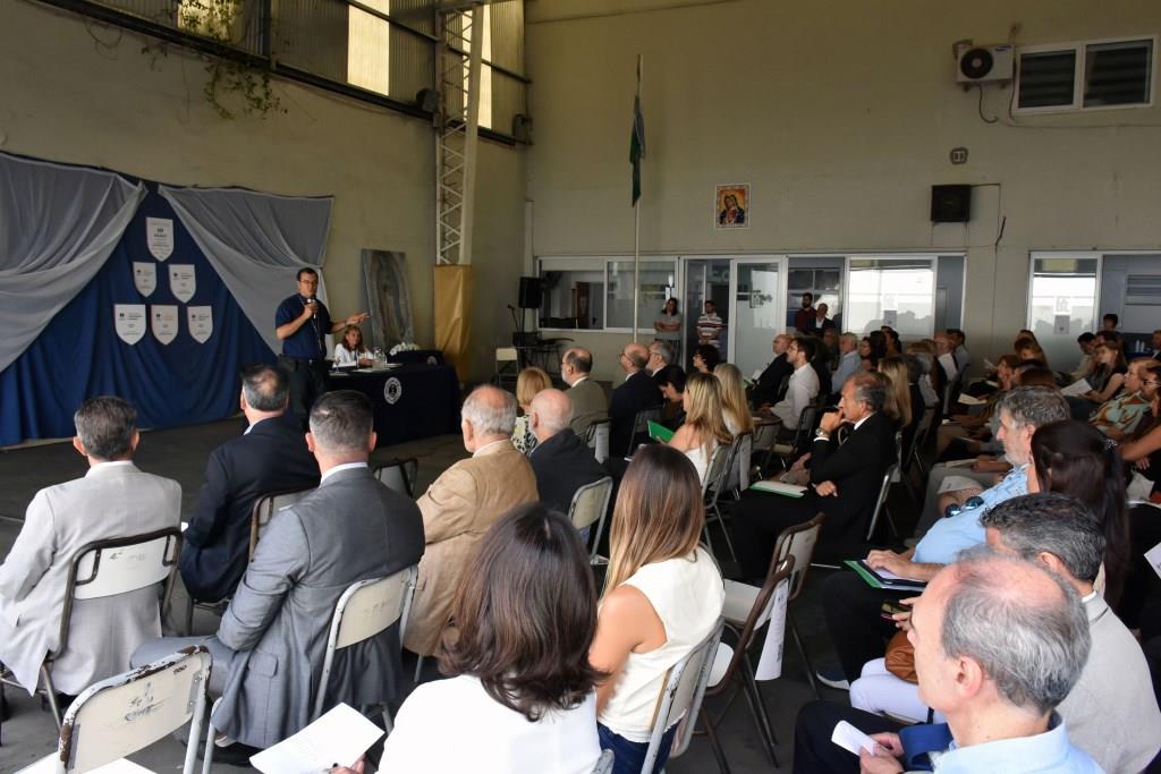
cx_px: 580
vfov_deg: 47.9
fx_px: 871
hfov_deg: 67.4
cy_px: 387
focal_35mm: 27
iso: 1250
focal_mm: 18
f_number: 8
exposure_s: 1/250
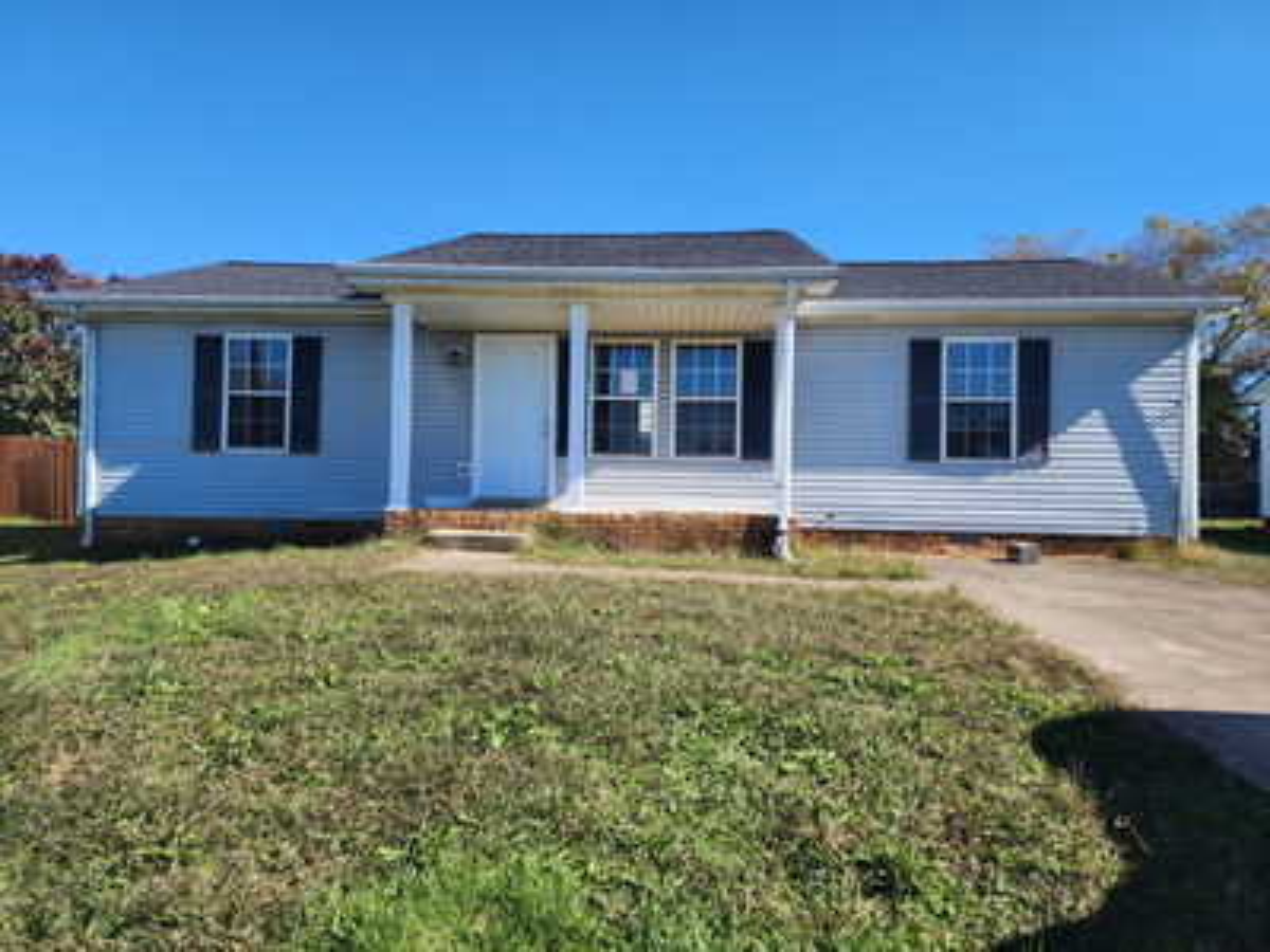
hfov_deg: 73.9
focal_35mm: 23
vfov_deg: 58.9
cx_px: 635
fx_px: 844
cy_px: 476
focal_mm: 6.4
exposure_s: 1/692
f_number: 1.8
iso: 12
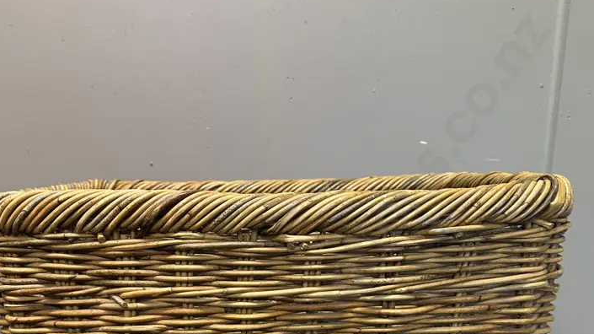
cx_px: 281
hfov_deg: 52.8
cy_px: 367
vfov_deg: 28.3
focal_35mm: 38
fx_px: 598
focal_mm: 6.86
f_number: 1.78
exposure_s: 1/100
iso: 160
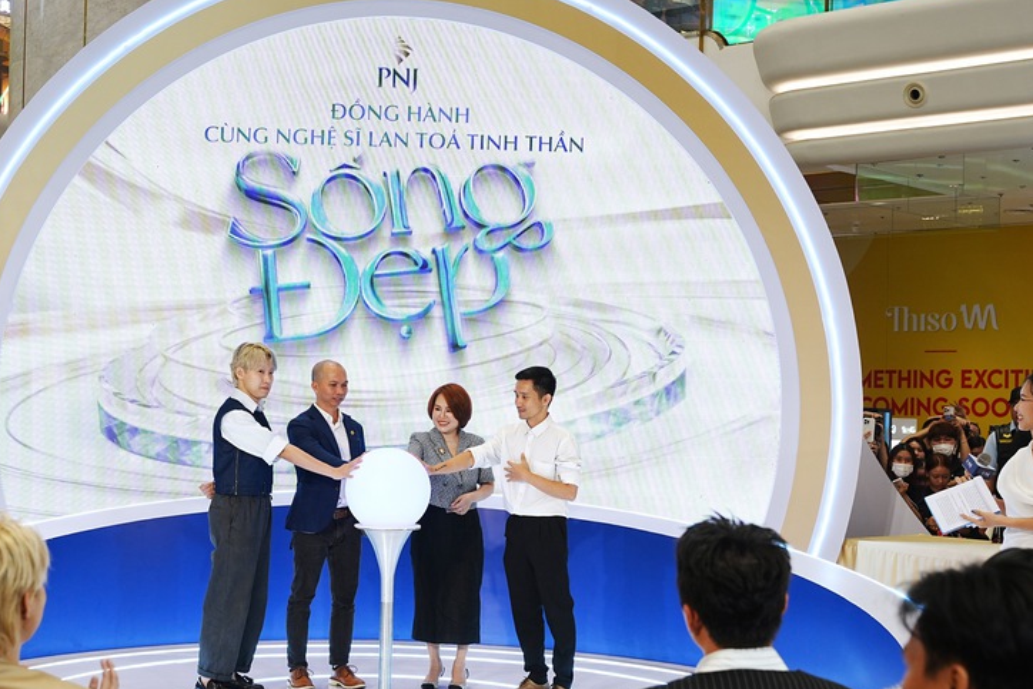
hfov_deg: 33.9
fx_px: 1684
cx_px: 394
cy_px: 373
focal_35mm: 59
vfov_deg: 23.1
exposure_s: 1/100
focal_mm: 42.5
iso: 500
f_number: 4.5
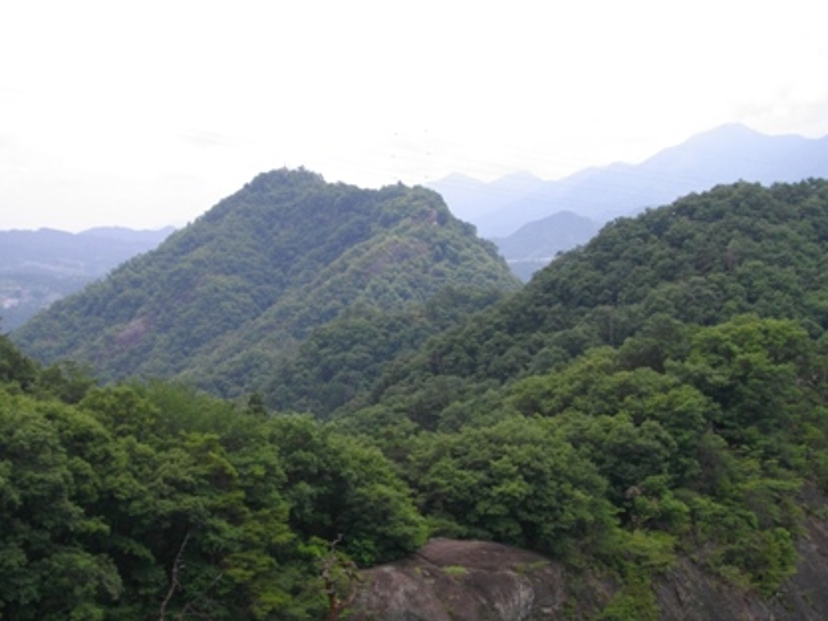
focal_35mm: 43
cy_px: 319
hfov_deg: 43.8
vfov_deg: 33.6
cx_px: 409
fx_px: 1029
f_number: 3.2
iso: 100
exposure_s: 1/800
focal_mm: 7.1
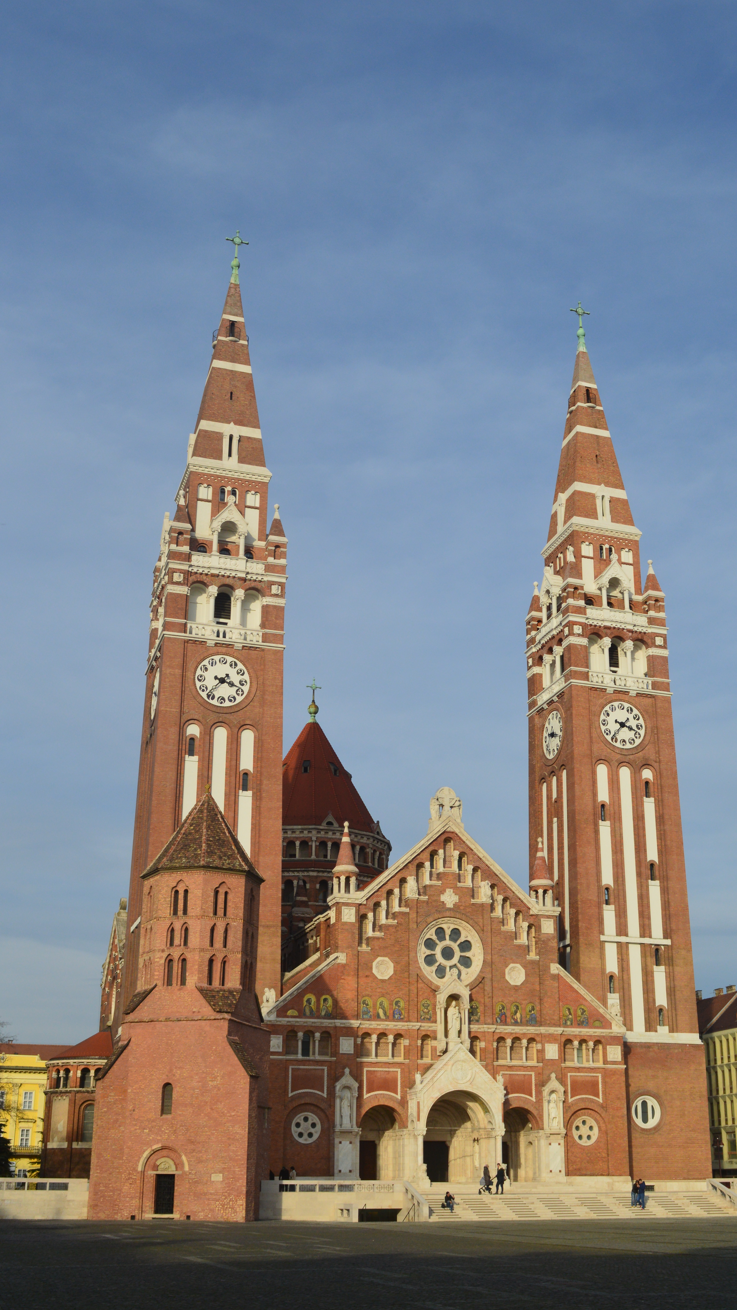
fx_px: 1373
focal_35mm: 40
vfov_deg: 51.0
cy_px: 659
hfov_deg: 30.0
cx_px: 412
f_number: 11
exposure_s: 1/500
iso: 250
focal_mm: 25
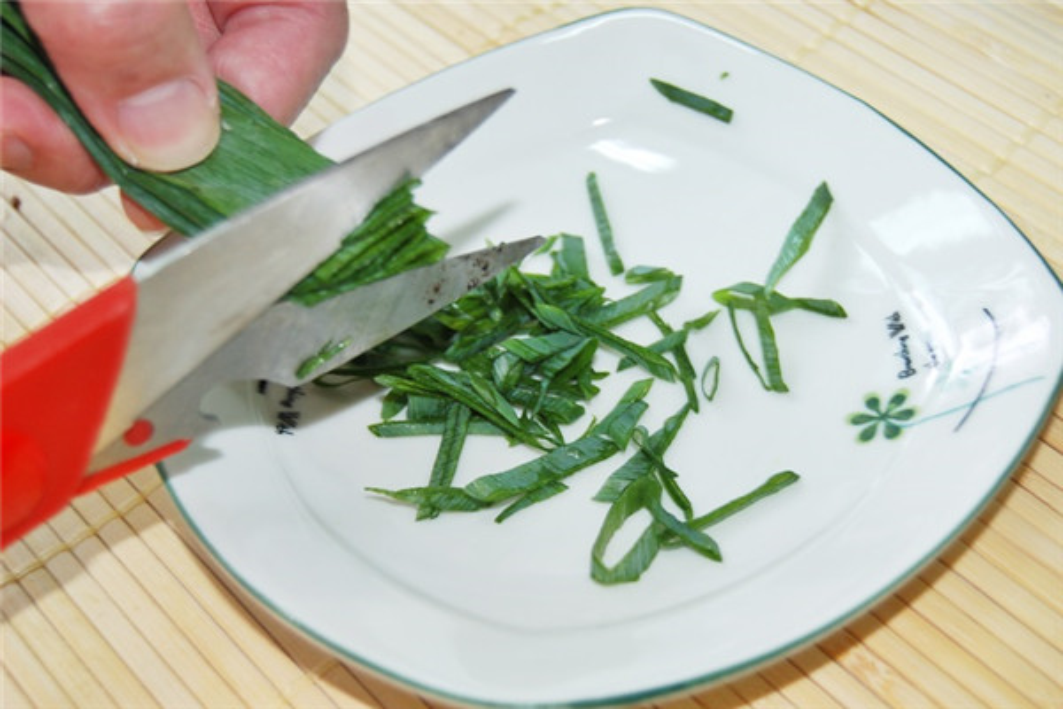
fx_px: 1683
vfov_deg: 23.8
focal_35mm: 57
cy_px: 354
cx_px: 532
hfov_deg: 35.1
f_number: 4.8
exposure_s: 1/25
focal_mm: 38
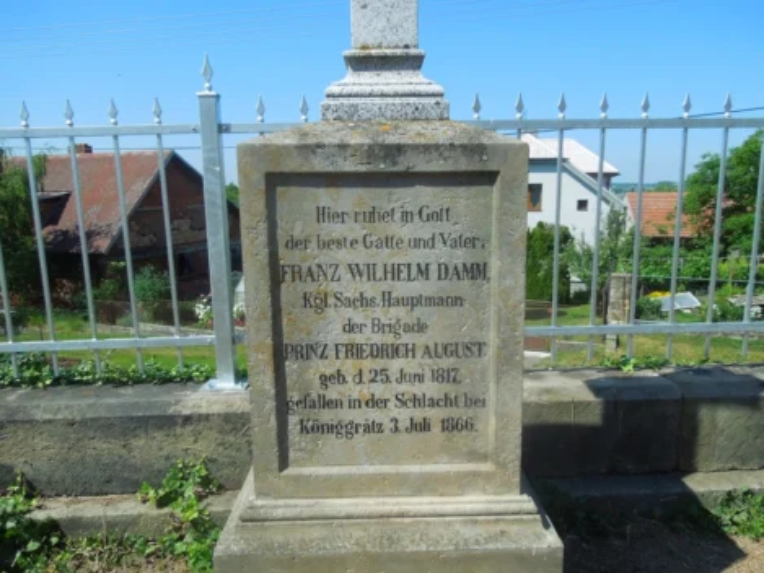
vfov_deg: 54.9
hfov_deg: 69.4
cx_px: 382
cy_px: 286
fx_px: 552
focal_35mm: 25
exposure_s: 1/1000
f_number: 6.6
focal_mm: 4.5
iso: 400
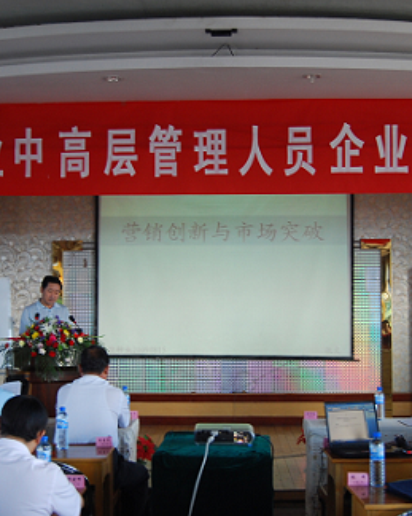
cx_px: 189
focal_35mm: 56
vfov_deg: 33.7
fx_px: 851
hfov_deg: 27.2
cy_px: 280
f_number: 3.8
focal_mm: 23
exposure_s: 1/30
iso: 280
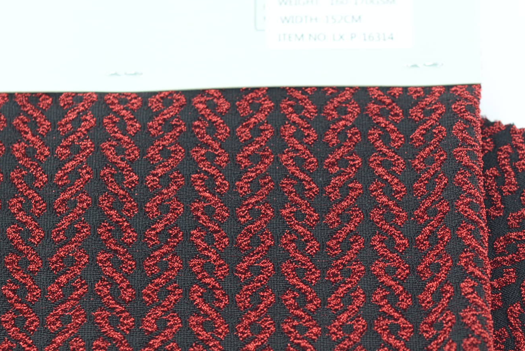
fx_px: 1663
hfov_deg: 17.8
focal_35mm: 114
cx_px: 436
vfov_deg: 12.0
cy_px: 263
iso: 100
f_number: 4
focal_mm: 50
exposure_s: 1/40
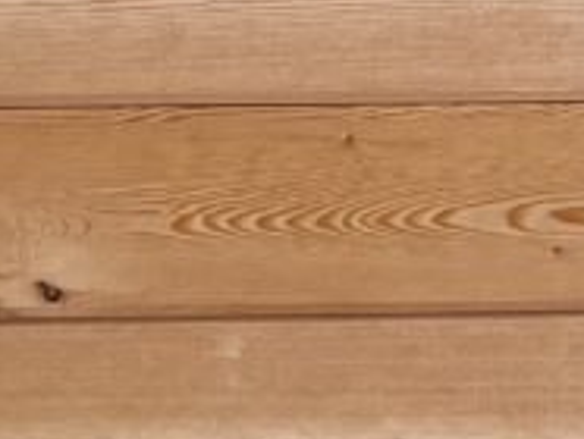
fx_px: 2416
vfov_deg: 10.4
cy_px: 160
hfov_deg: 12.7
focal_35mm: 143
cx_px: 995
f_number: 1.6
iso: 125
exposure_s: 1/121
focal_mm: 4.2
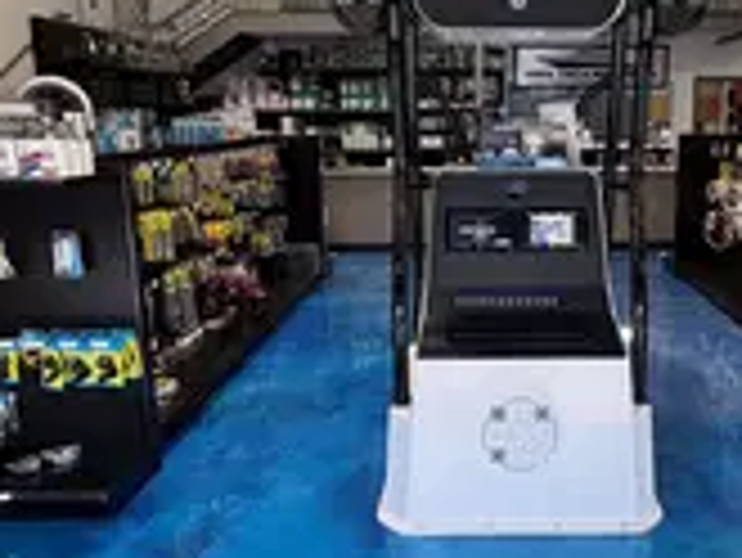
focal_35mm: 34
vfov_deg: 41.8
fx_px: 729
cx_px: 495
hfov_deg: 52.9
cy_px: 252
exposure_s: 1/120
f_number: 2.2
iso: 200
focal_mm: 2.22
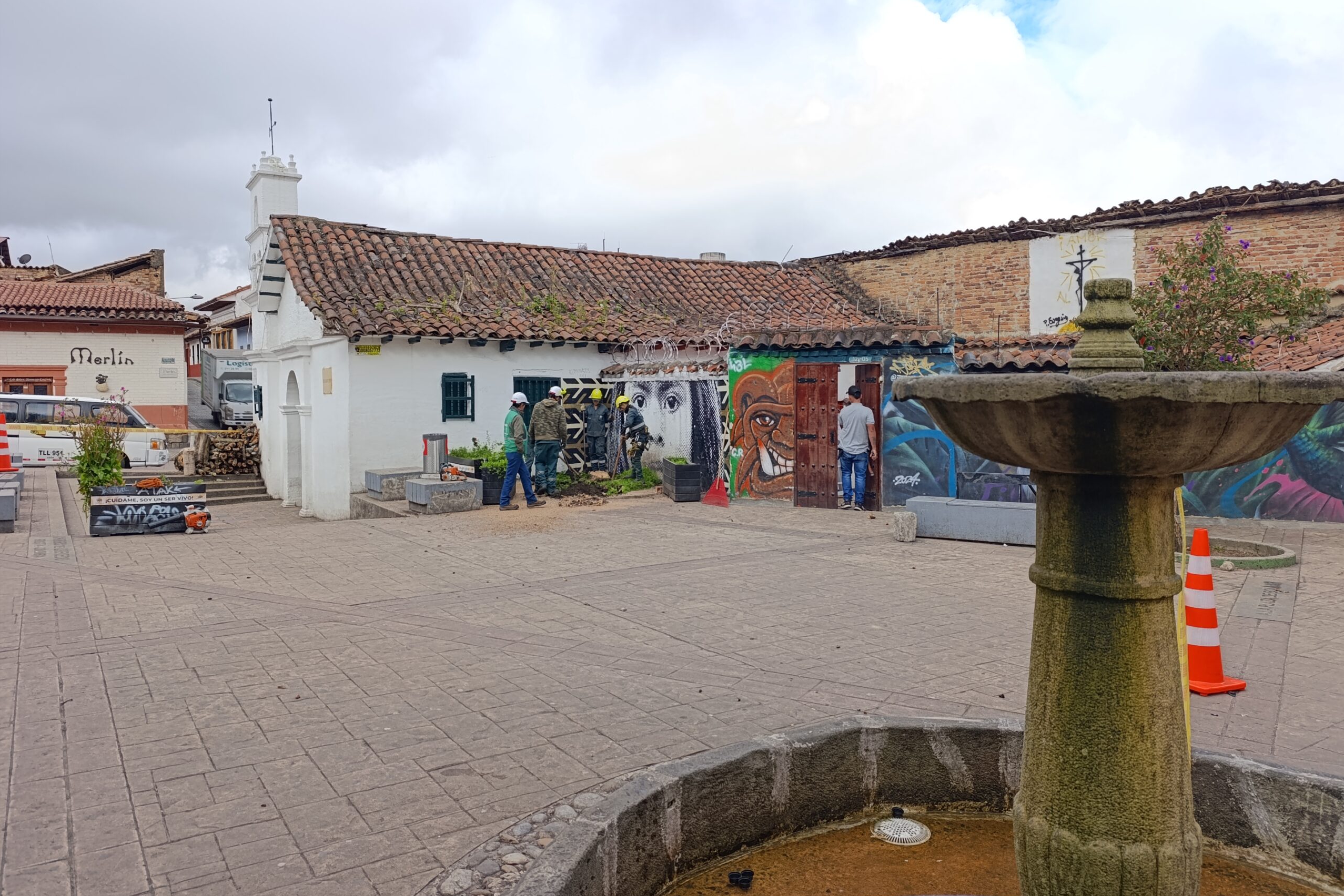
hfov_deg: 73.7
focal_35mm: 24
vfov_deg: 53.1
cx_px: 672
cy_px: 413
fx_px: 896
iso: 50
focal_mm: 6.14
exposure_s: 1/194
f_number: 1.6
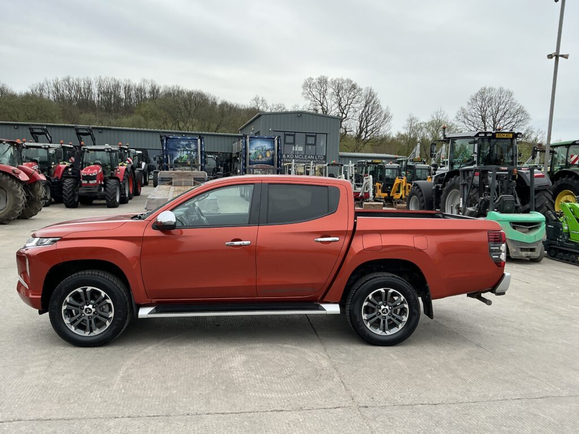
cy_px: 217
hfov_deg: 63.4
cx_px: 290
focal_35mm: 28
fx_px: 468
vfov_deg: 49.7
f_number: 1.8
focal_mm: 3
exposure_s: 1/142
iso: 20
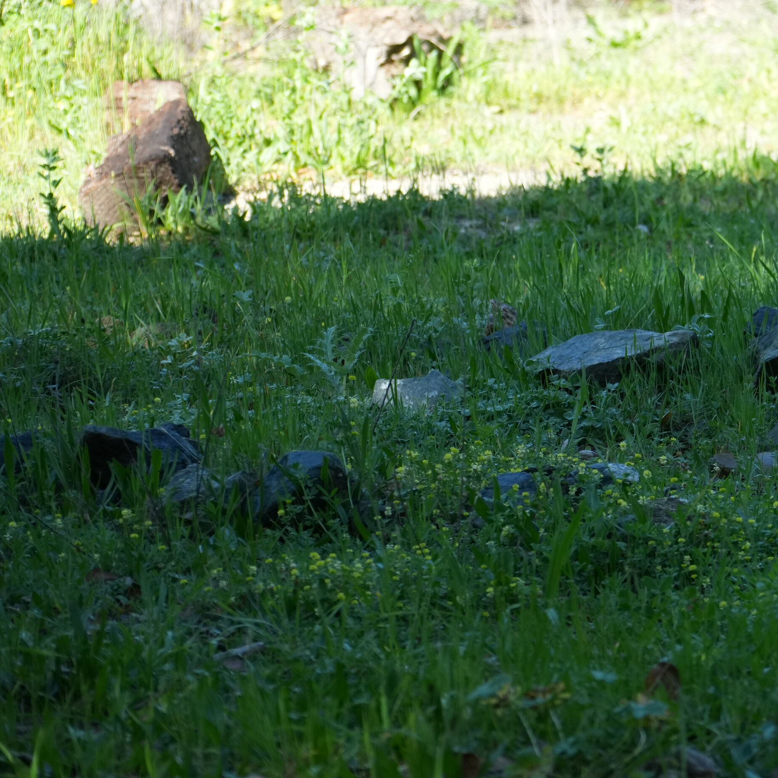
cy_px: 301
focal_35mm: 294
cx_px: 866
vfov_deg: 6.0
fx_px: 7476
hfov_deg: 5.9
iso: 800
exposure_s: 1/400
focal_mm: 148
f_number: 6.3
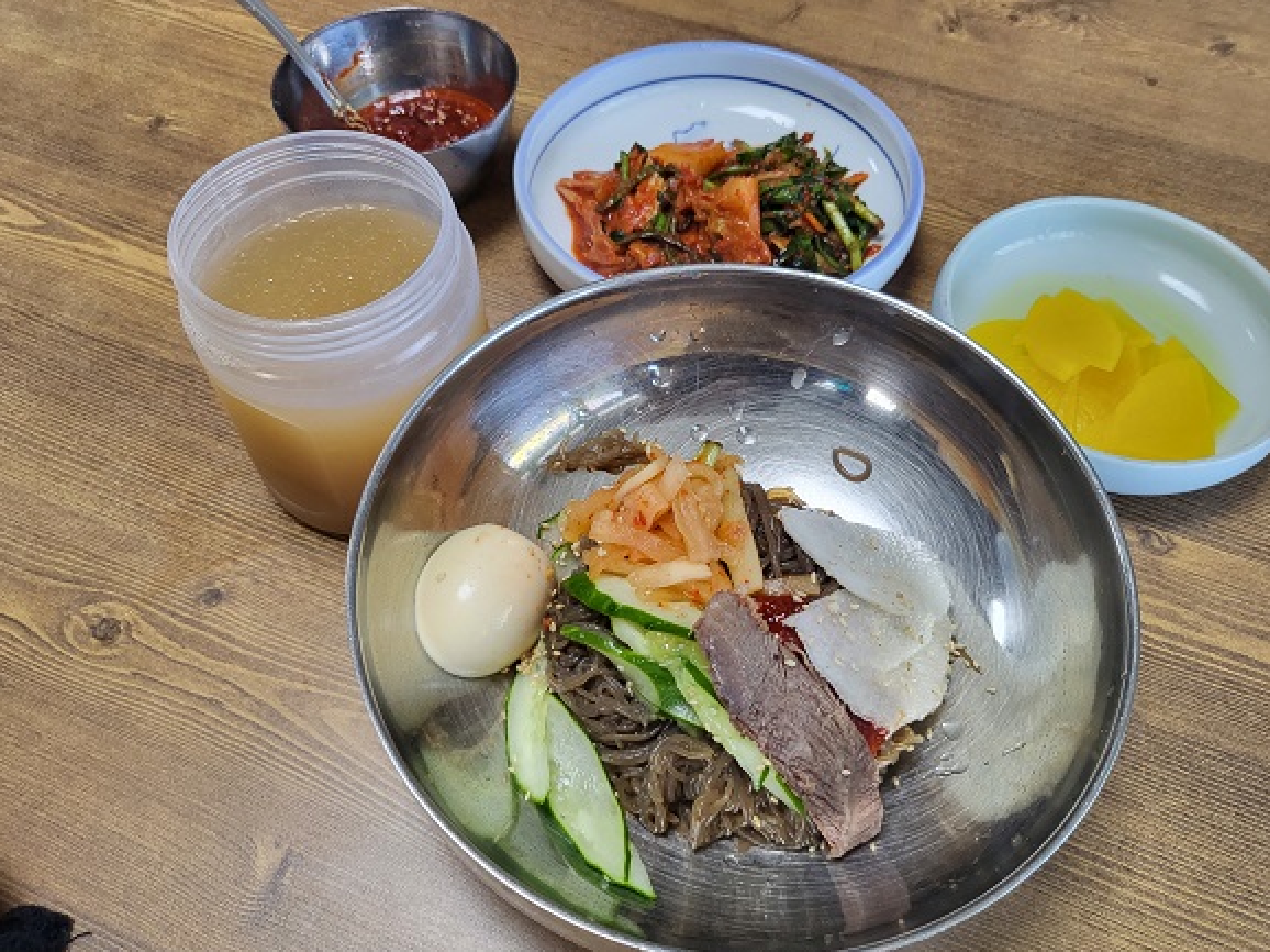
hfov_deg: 65.3
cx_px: 650
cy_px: 492
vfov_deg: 51.3
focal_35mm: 27
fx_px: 990
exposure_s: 1/120
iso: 125
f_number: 1.8
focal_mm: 4.25
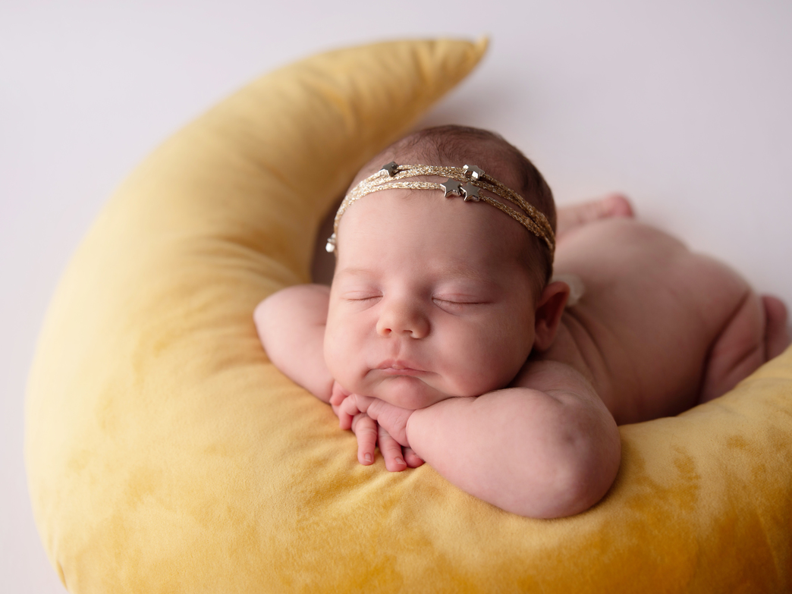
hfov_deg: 44.8
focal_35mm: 42
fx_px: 961
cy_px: 302
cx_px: 412
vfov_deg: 34.3
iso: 100
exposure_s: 1/200
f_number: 3.5
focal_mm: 38
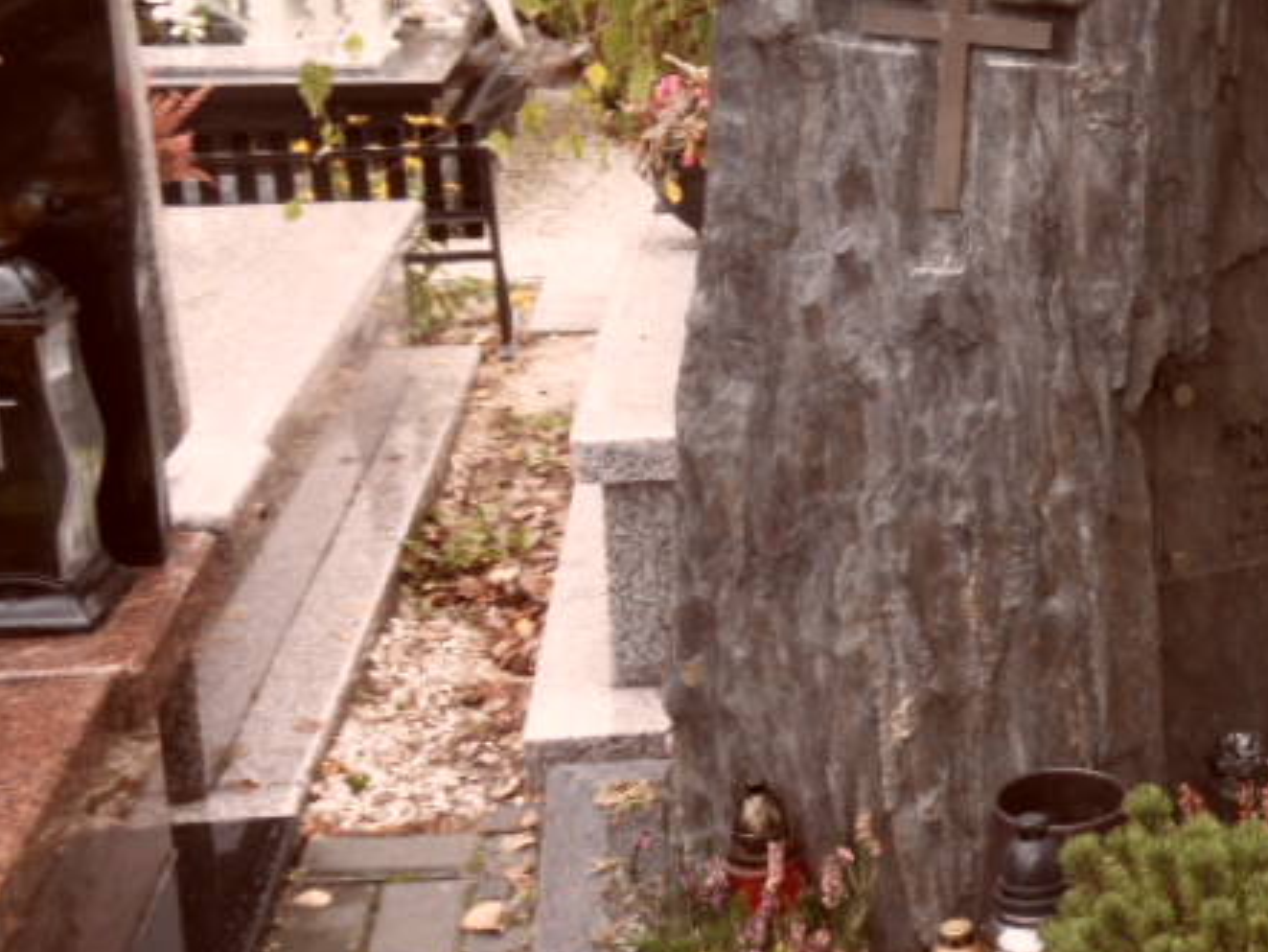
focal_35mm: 65
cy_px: 342
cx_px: 1259
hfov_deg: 28.1
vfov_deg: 22.5
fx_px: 2382
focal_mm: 4.6
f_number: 3.4
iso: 80
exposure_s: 1/125
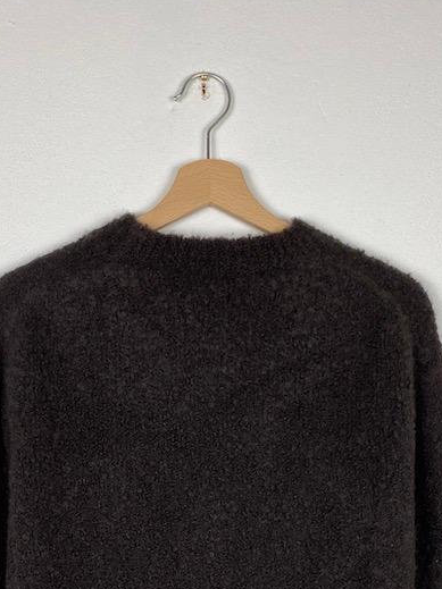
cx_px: 209
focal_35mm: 49
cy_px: 542
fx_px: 835
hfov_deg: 29.7
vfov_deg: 36.3
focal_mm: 4.25
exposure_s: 1/100
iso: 64
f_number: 1.8
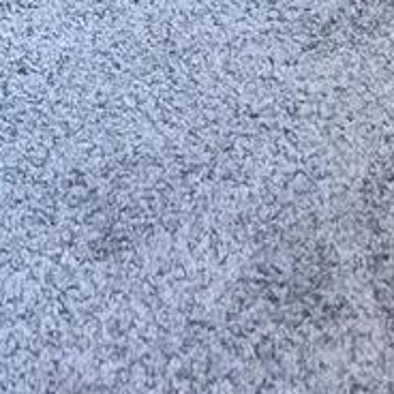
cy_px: -1180
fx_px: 2472
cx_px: 364
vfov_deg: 7.0
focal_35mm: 192
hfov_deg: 9.1
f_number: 1.8
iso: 500
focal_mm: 5.4
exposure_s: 1/30
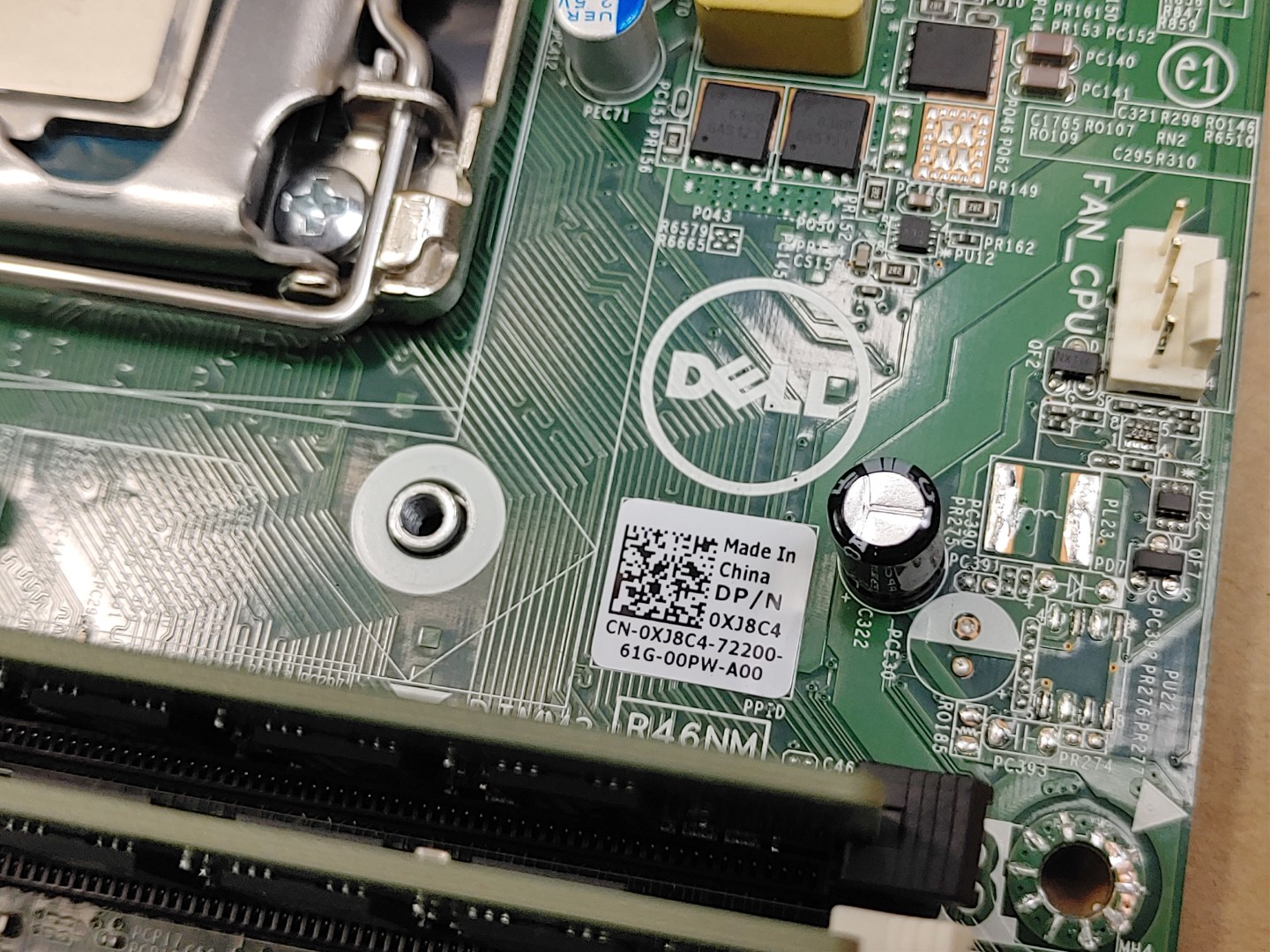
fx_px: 1798
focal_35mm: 49
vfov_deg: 29.7
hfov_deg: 38.9
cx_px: 635
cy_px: 476
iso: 50
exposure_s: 1/186
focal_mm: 4.36
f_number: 1.8
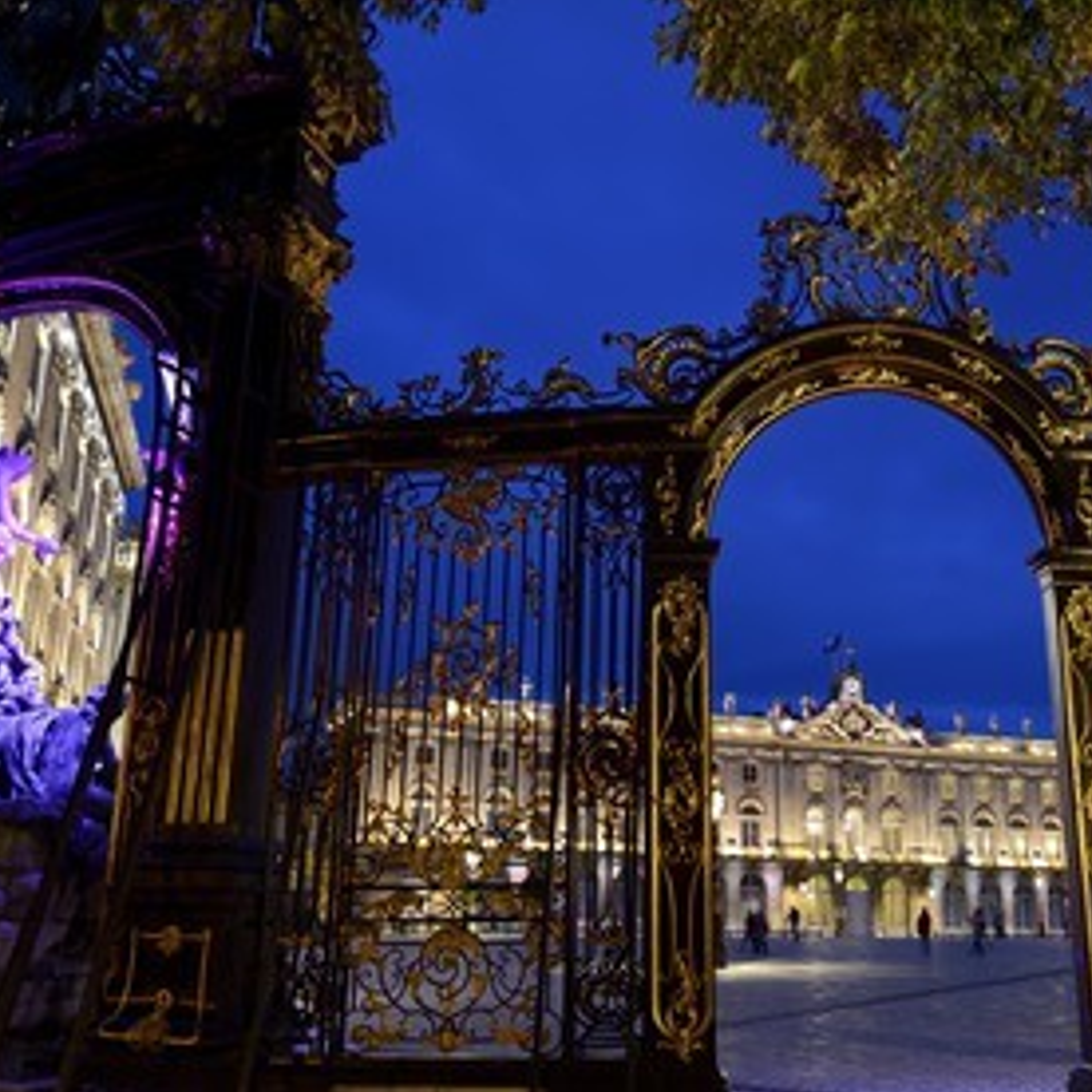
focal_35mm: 31
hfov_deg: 52.4
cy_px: 550
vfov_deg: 52.5
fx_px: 1106
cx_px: 621
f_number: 5
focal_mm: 24
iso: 1600
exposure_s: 1/5
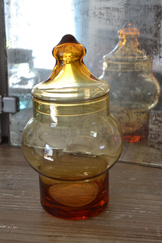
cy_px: 120
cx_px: 80
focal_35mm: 54
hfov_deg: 25.3
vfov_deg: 37.2
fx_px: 361
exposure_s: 1/100
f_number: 5
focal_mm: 35
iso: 400
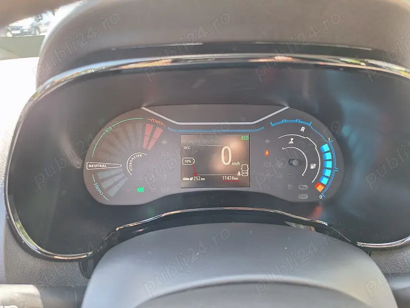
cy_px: 154
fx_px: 272
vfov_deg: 58.9
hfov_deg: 73.9
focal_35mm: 23
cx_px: 205
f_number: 1.8
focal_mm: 5.54
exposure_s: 1/50
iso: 80
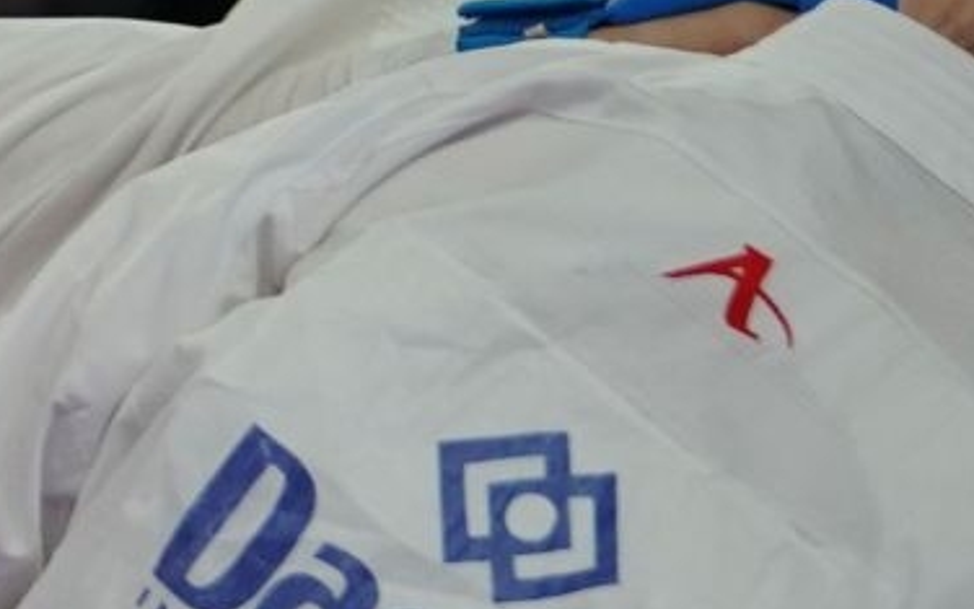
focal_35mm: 1307
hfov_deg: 1.6
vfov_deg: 1.0
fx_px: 34694
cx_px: -1184
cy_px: 345
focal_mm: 179
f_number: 2.8
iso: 1000
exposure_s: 1/1000
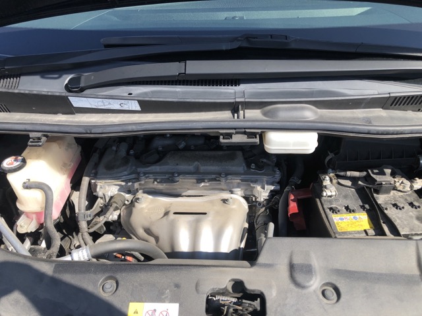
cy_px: 158
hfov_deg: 63.4
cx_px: 211
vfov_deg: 49.7
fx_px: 341
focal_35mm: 28
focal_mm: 3.99
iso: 20
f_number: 1.8
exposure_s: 1/685
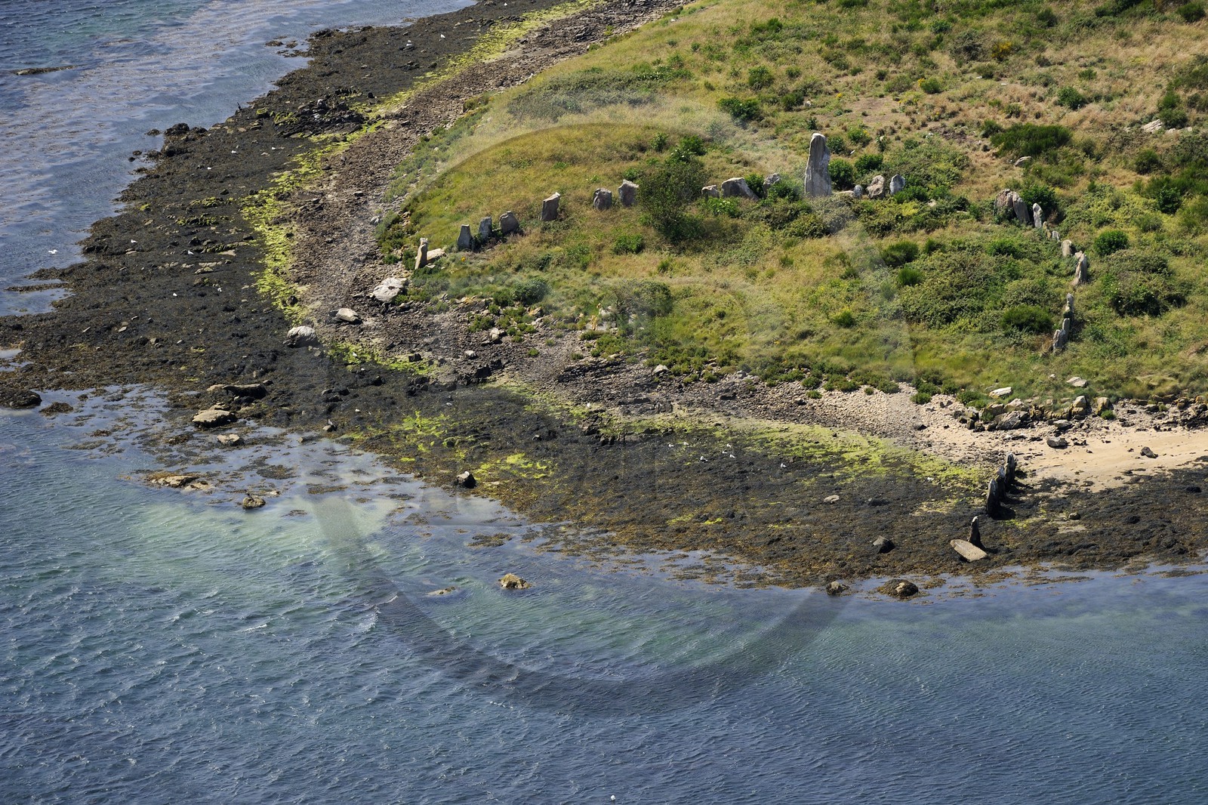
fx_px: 6709
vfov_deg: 6.9
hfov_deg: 10.3
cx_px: 604
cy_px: 402
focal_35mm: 200
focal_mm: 200
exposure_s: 1/1000
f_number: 7.1
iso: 400
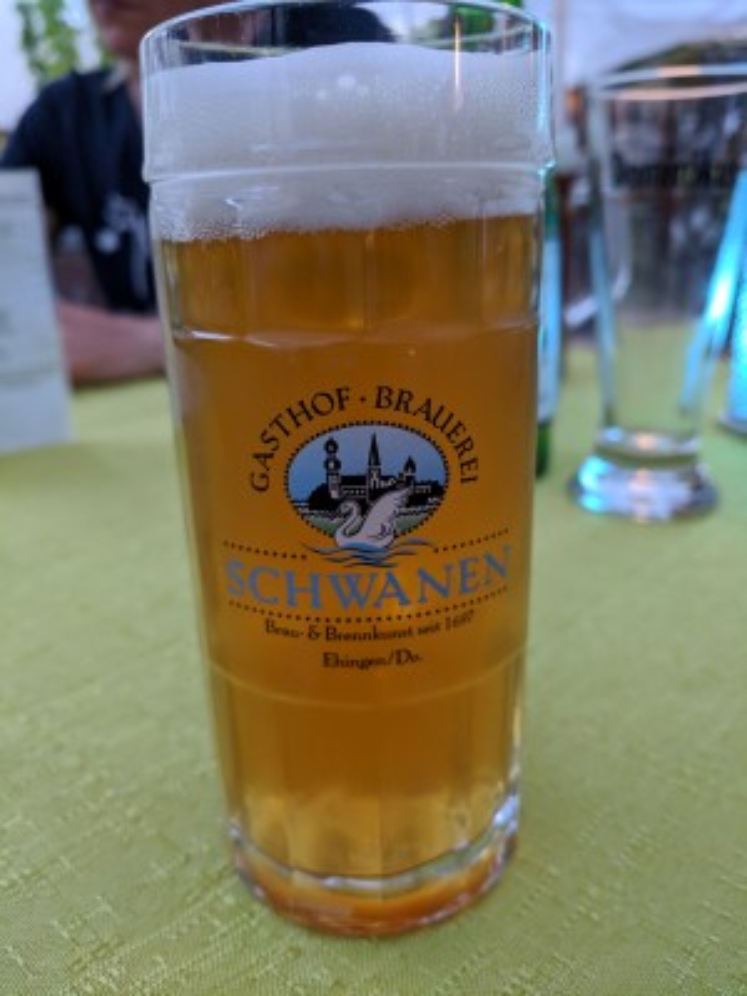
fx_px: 748
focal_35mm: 26
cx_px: 374
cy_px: 498
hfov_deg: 53.1
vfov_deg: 67.3
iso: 588
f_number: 2
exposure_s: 1/33.3
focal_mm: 4.67
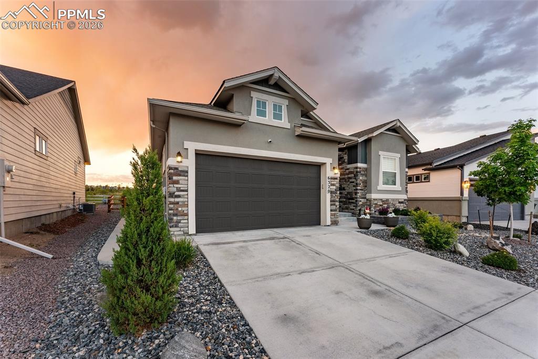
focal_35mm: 14
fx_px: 209
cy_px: 180
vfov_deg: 81.2
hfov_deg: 104.2
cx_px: 269
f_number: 11
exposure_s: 1/2
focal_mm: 14
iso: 100
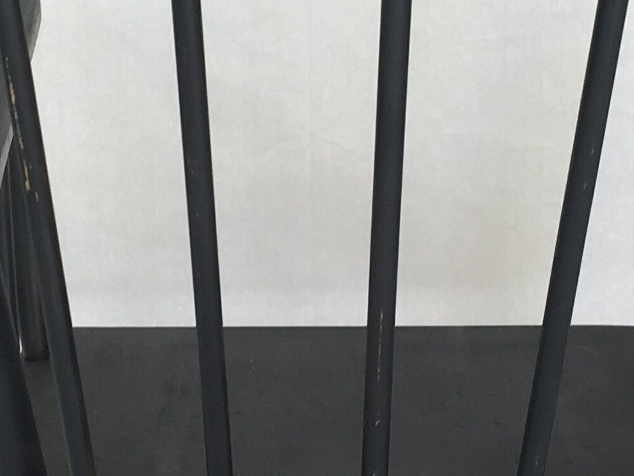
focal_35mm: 118
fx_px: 2161
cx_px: 274
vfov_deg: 12.5
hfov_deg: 16.7
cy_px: 319
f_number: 2.2
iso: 25
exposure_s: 1/106
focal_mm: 4.15
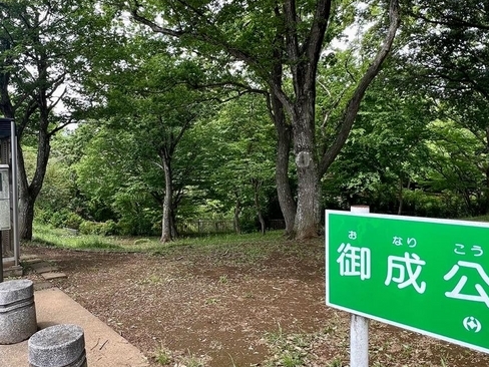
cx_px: 206
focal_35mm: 24
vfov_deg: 56.8
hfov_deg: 71.1
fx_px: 339
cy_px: 179
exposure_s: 1/233
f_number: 1.8
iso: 32
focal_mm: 1.57
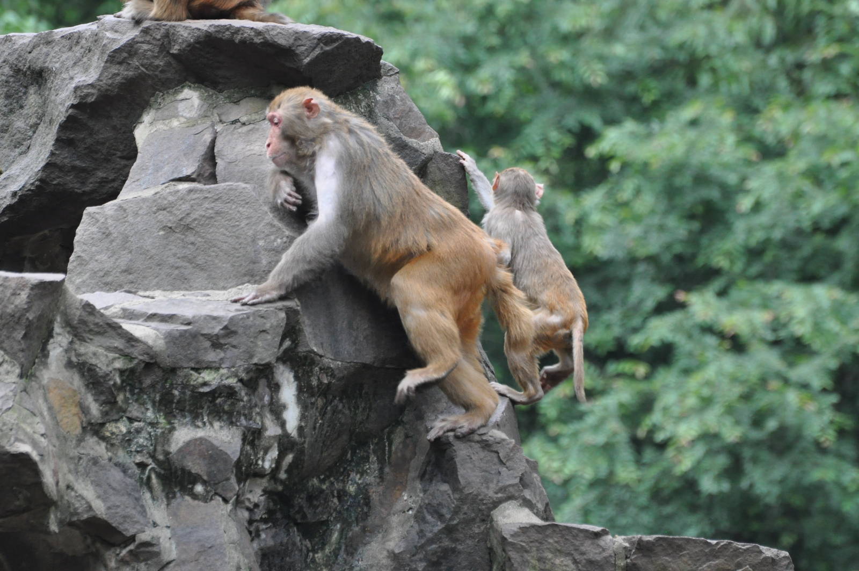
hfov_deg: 5.3
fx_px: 9295
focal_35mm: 390
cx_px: 430
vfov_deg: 3.5
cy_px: 286
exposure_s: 1/500
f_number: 5.6
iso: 1250
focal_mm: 260
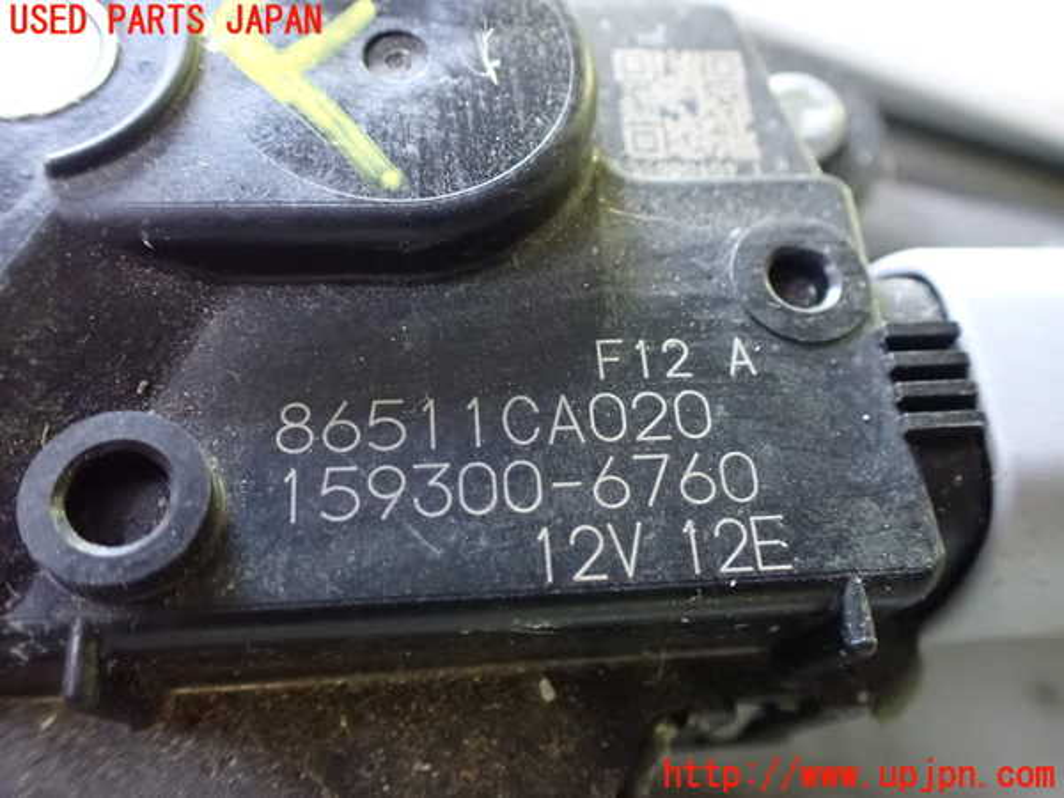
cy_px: 399
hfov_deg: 60.0
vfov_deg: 46.8
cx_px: 532
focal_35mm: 30
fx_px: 922
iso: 1600
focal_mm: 5.4
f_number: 2.3
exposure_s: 1/20
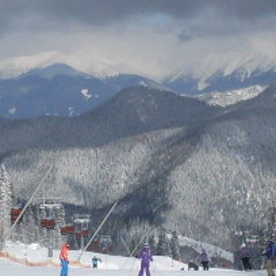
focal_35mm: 169
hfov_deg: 10.3
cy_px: 168
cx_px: 3
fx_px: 1524
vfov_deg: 10.3
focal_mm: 6.3
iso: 80
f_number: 8.4
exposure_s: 1/750
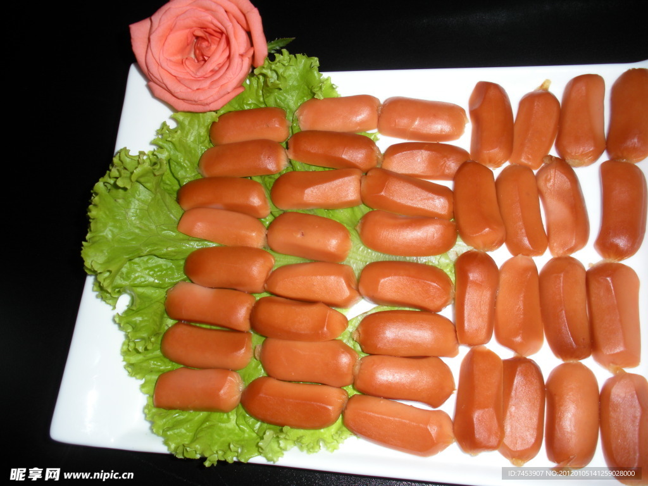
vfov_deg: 39.7
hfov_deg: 51.4
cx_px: 324
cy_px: 243
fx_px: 674
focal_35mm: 36
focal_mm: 6.3
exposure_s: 1/60
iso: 64
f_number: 3.5
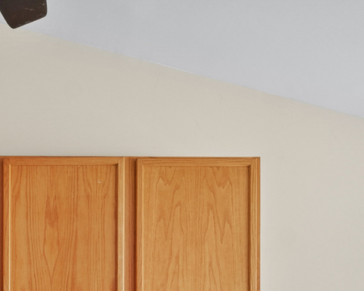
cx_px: -12
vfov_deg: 22.5
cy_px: 410
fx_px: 624
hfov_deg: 30.0
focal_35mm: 58
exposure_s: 1/5
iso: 250
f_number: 8
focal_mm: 12
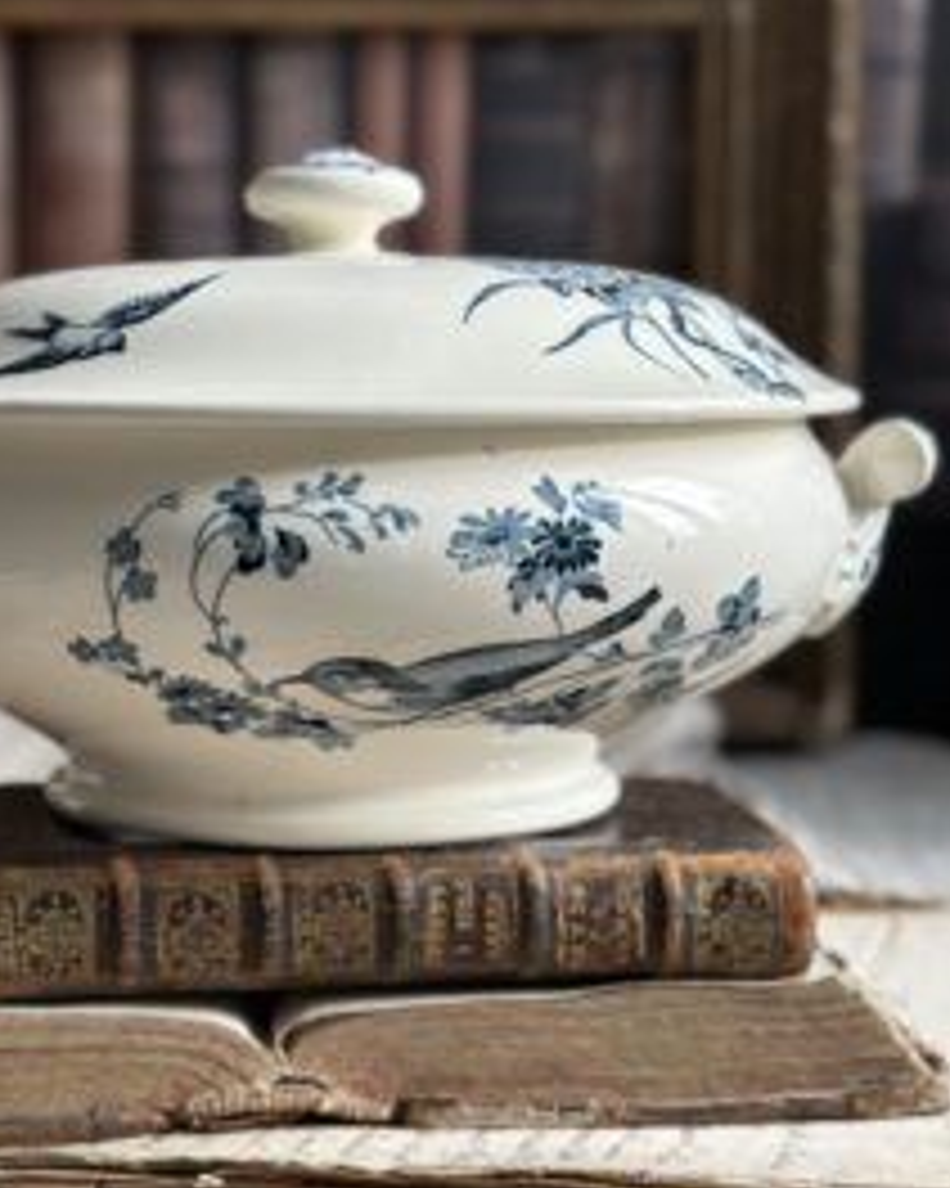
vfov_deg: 26.8
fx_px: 2497
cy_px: 662
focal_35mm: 71
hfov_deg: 21.4
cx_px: 293
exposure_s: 1/121
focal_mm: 6.86
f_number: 1.78
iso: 125
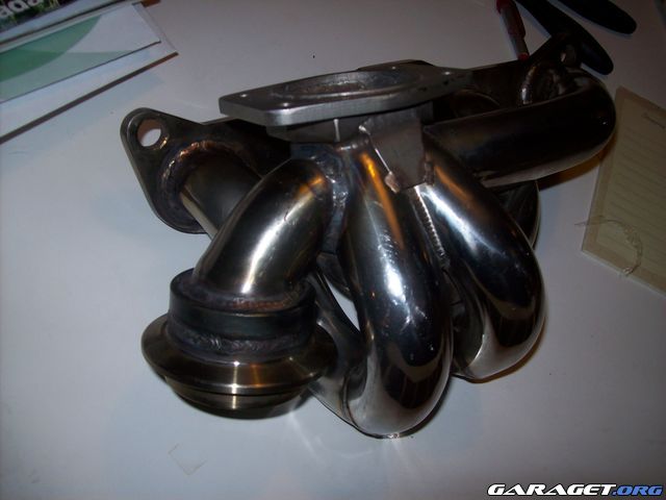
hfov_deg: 51.4
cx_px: 333
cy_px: 250
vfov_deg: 39.7
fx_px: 693
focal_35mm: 36
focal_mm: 6
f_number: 2.7
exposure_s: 1/64
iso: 80
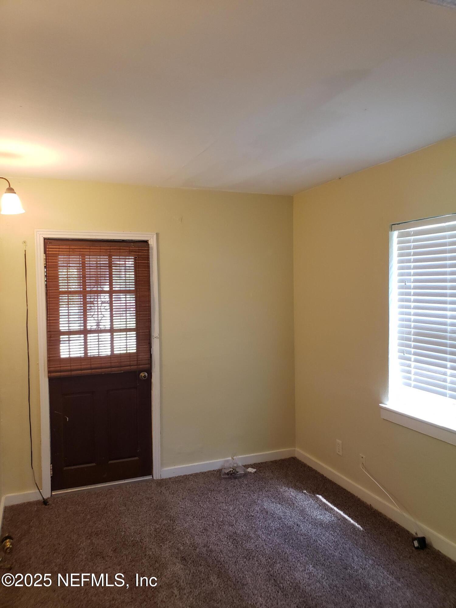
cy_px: 304
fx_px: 457
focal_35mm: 26
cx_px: 228
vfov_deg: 67.3
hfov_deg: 53.1
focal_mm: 4.3
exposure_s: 1/40
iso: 250
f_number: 2.4
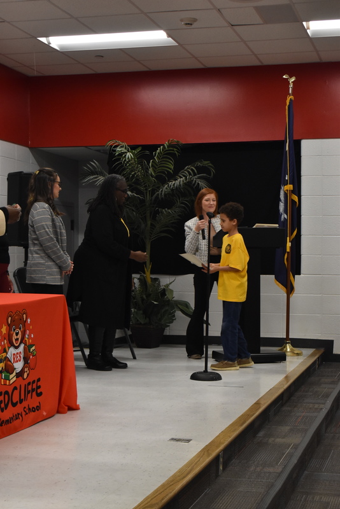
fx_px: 955
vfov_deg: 29.9
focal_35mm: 68
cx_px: 170
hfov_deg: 20.2
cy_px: 254
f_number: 7.1
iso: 1600
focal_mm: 45
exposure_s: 1/80
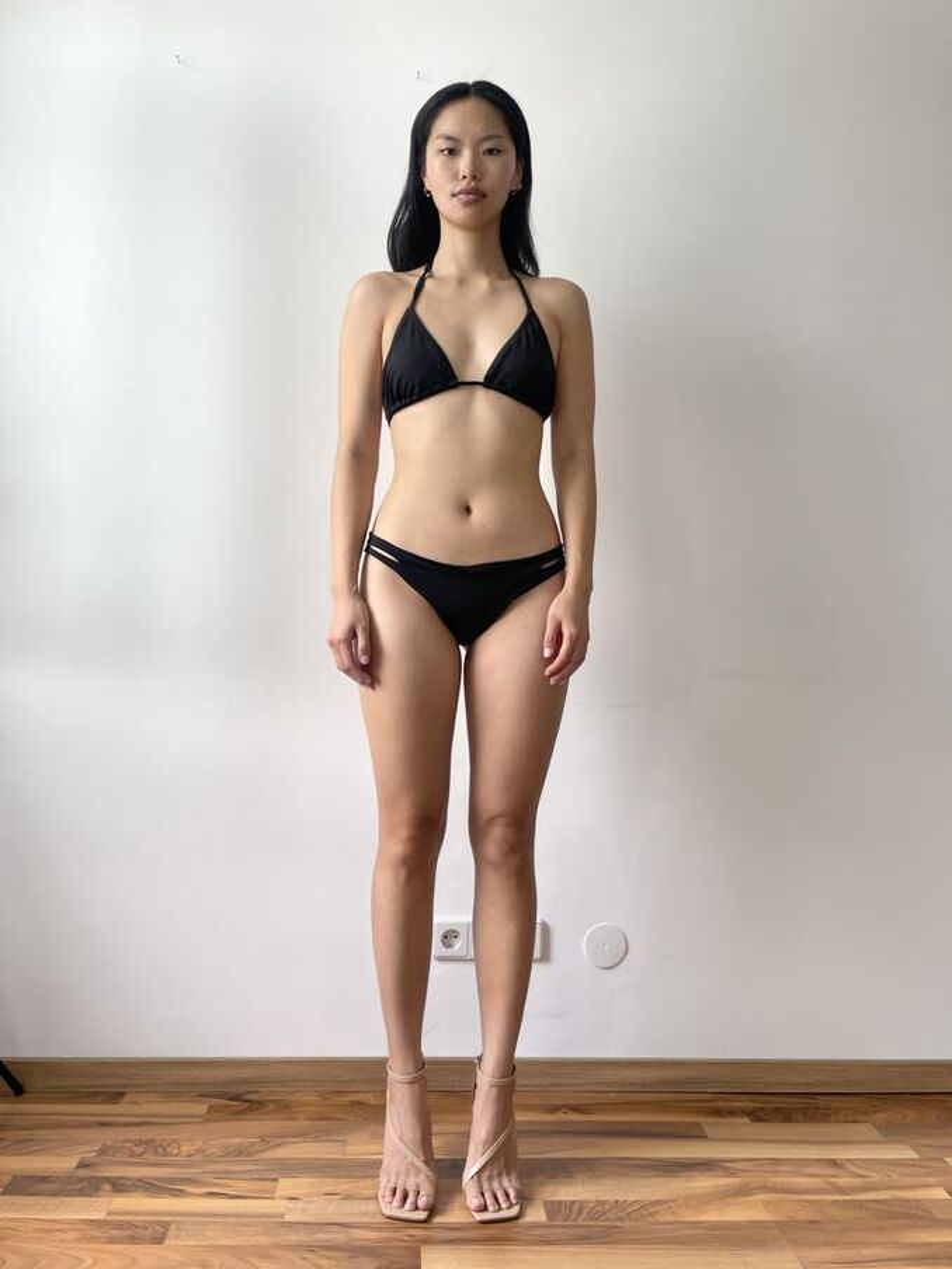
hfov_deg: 53.1
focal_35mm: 26
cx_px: 476
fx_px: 953
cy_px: 634
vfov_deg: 67.3
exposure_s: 1/121
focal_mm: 4.2
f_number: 1.6
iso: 40
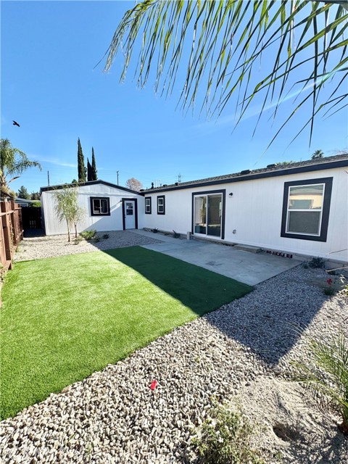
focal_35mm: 14
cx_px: 174
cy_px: 232
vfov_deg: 102.1
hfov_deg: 85.7
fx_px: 188
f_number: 2.2
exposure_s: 1/1277
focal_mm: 2.22
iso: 50
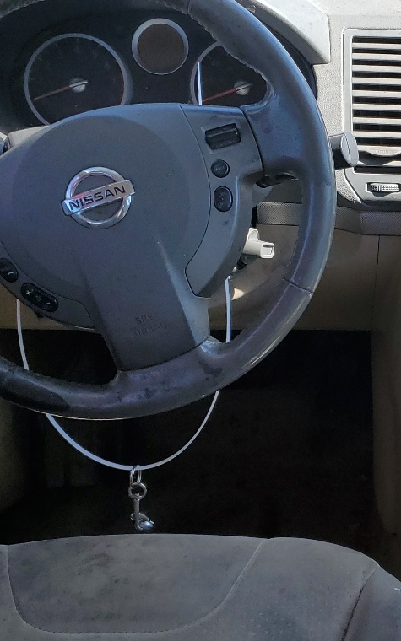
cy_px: 340
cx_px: 456
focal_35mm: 58
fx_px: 1014
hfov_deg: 21.1
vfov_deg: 35.1
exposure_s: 1/833
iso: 50
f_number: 1.5
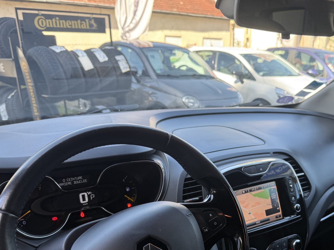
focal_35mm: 37
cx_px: 223
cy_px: 191
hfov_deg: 49.3
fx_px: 357
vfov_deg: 37.6
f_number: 1.78
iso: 64
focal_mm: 6.76
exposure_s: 1/147
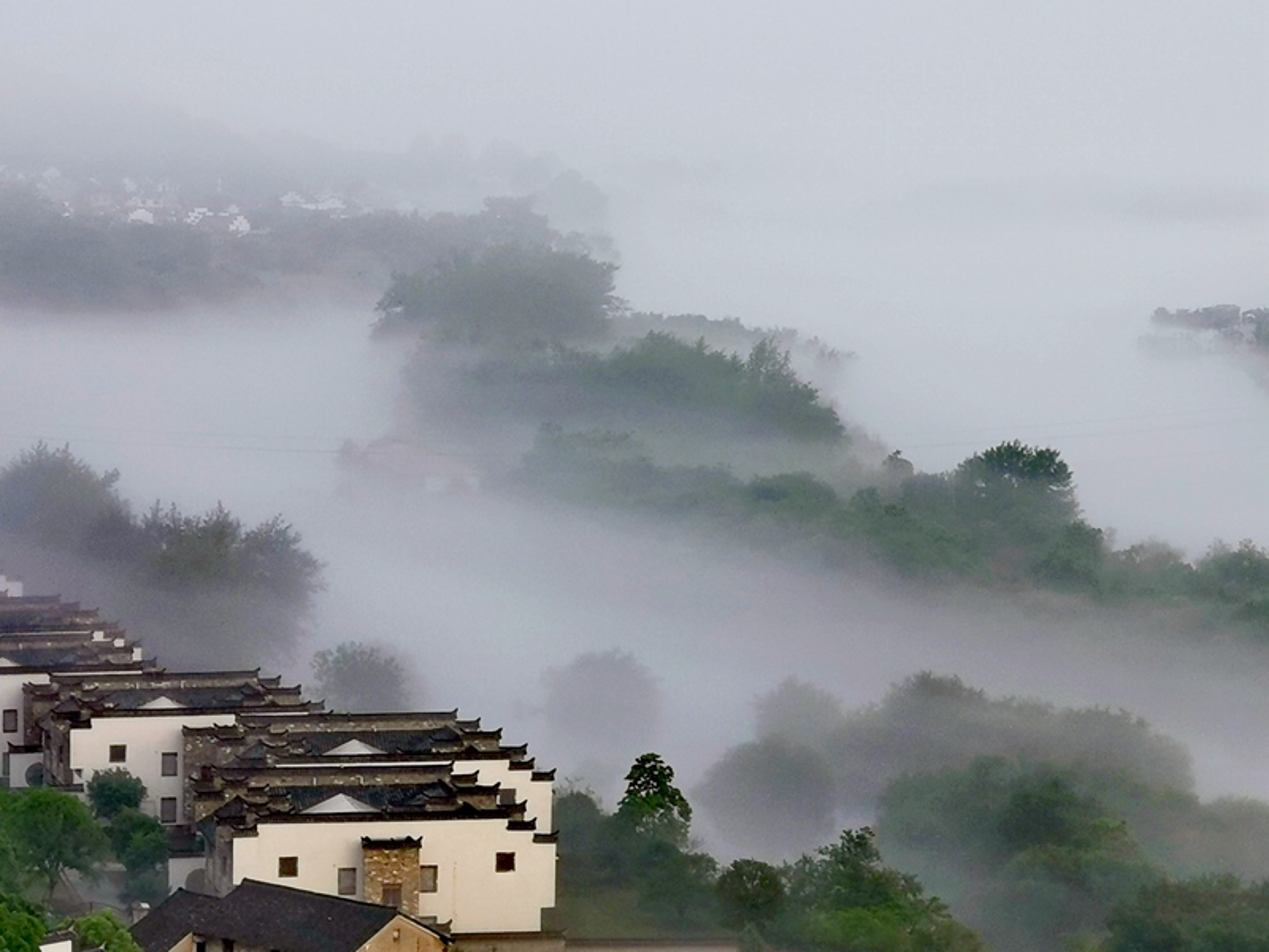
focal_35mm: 113
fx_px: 4143
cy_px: 476
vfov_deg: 13.1
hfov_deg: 17.4
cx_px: 634
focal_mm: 3.95
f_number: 2.4
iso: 50
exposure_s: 1/133
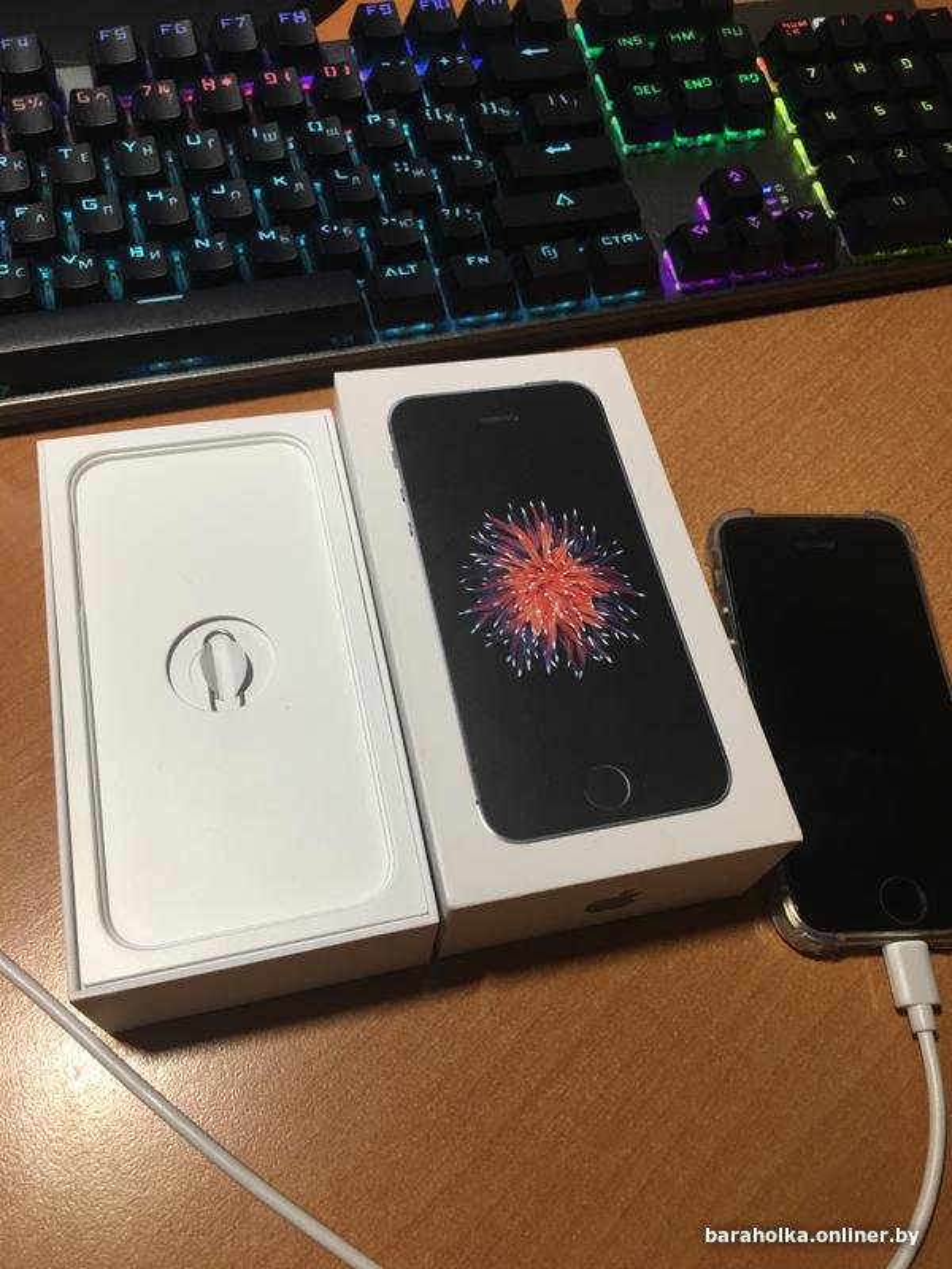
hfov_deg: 48.2
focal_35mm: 29
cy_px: 634
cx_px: 476
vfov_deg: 61.7
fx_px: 1063
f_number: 2.2
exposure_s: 1/17
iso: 50
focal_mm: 4.15
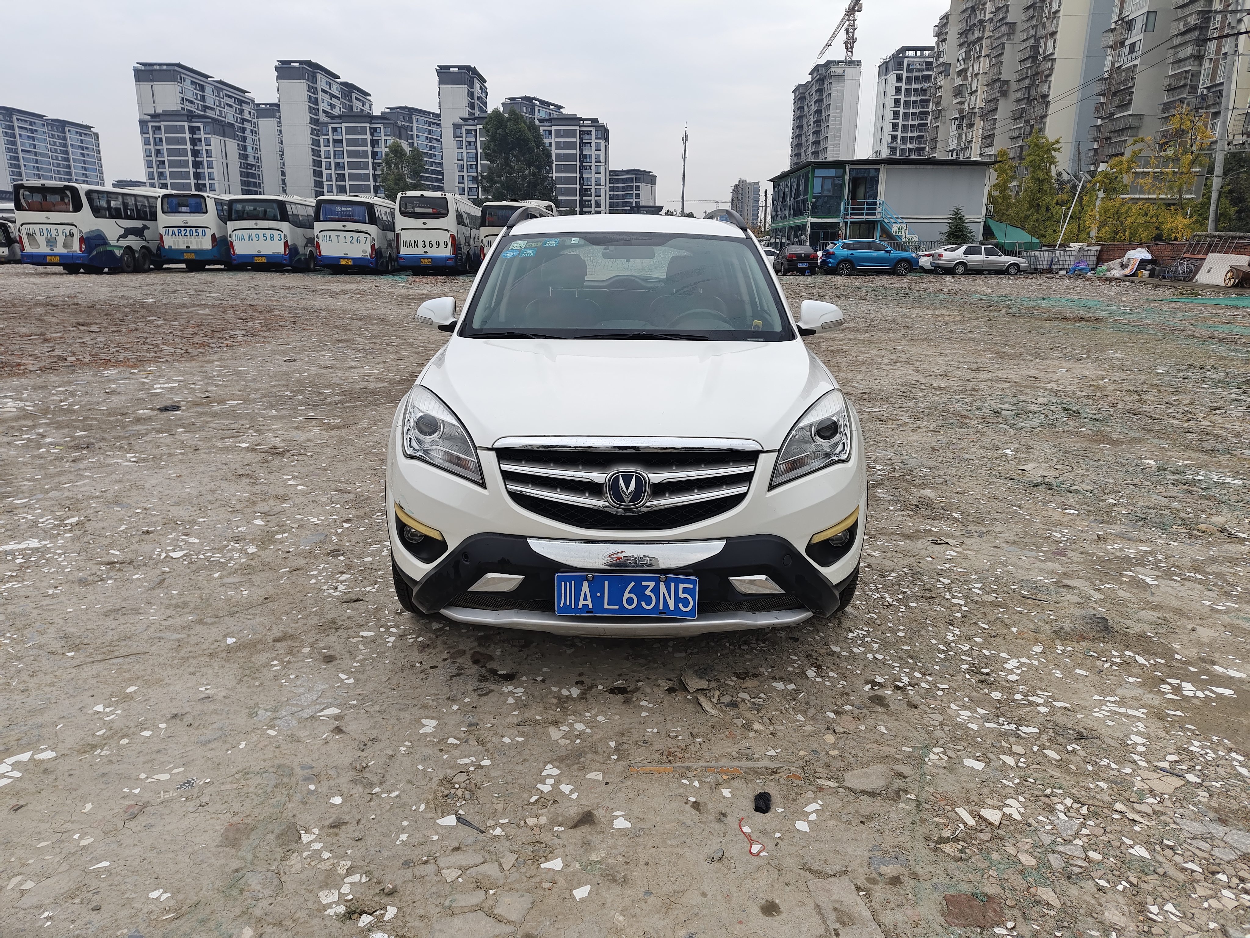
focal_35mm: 23
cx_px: 625
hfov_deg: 73.9
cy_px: 469
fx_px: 831
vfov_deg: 58.9
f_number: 1.88
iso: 85
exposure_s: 1/100
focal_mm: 5.56
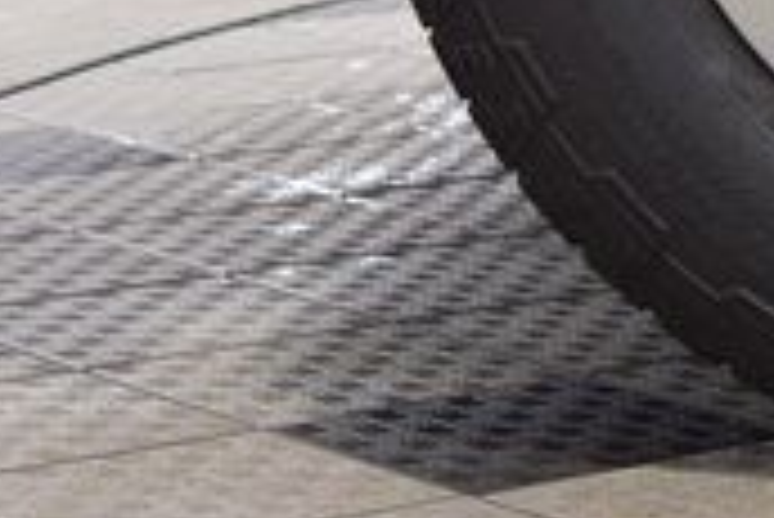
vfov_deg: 6.4
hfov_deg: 9.4
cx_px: 1188
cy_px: -318
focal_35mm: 212
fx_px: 4562
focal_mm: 38
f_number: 6.3
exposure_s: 1/15
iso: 640
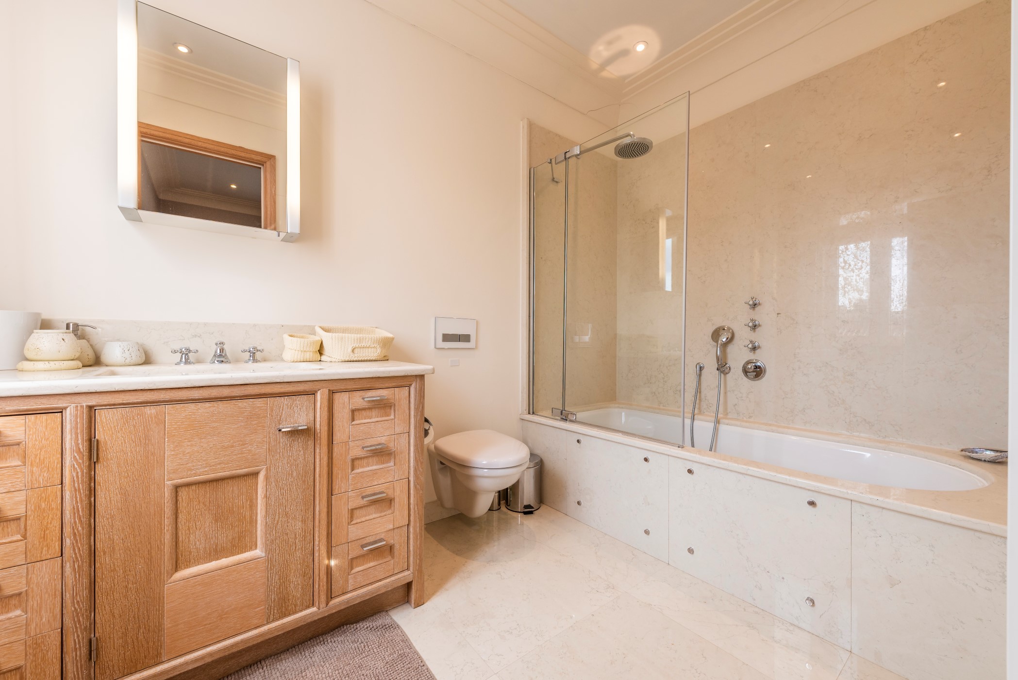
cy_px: 340
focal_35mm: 14
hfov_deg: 104.2
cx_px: 509
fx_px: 396
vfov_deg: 81.3
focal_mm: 14
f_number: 5.6
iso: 100
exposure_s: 1/50
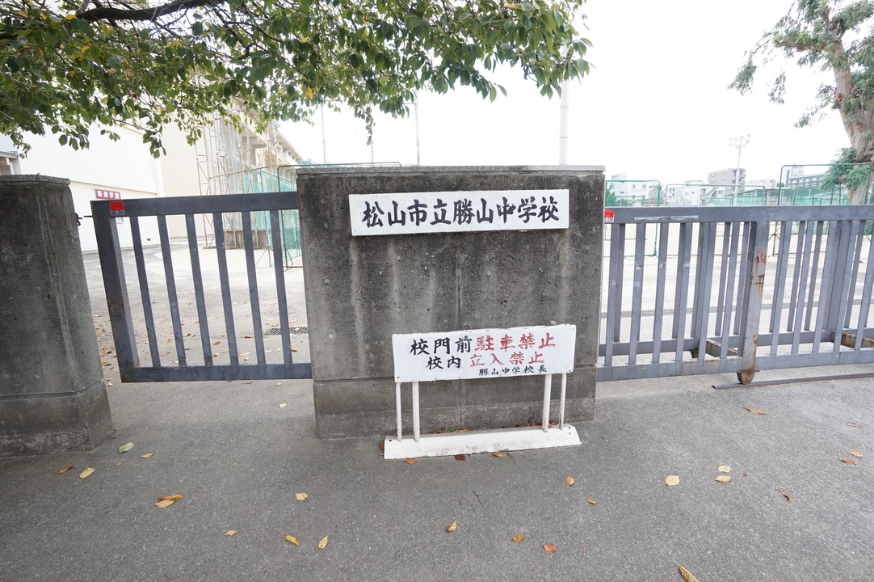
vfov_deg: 77.3
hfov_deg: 100.4
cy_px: 291
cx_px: 437
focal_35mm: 15
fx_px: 364
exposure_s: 1/100
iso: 200
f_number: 8
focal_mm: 10
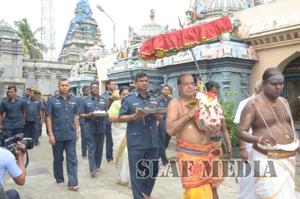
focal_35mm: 33
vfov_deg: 39.8
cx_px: 150
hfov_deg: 57.3
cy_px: 100
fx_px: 274
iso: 320
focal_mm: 22
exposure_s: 1/160
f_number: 7.1
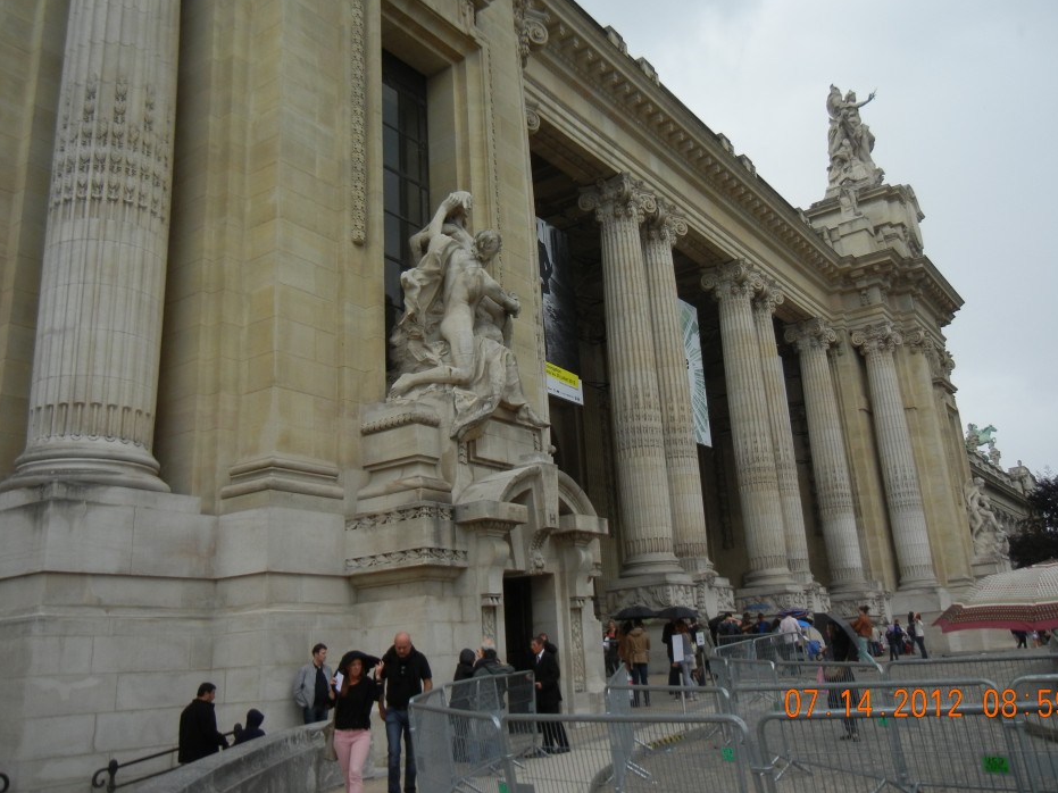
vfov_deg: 42.9
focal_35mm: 33
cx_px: 560
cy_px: 358
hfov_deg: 55.3
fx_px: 1008
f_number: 3.5
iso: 160
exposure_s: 1/897
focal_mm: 5.4
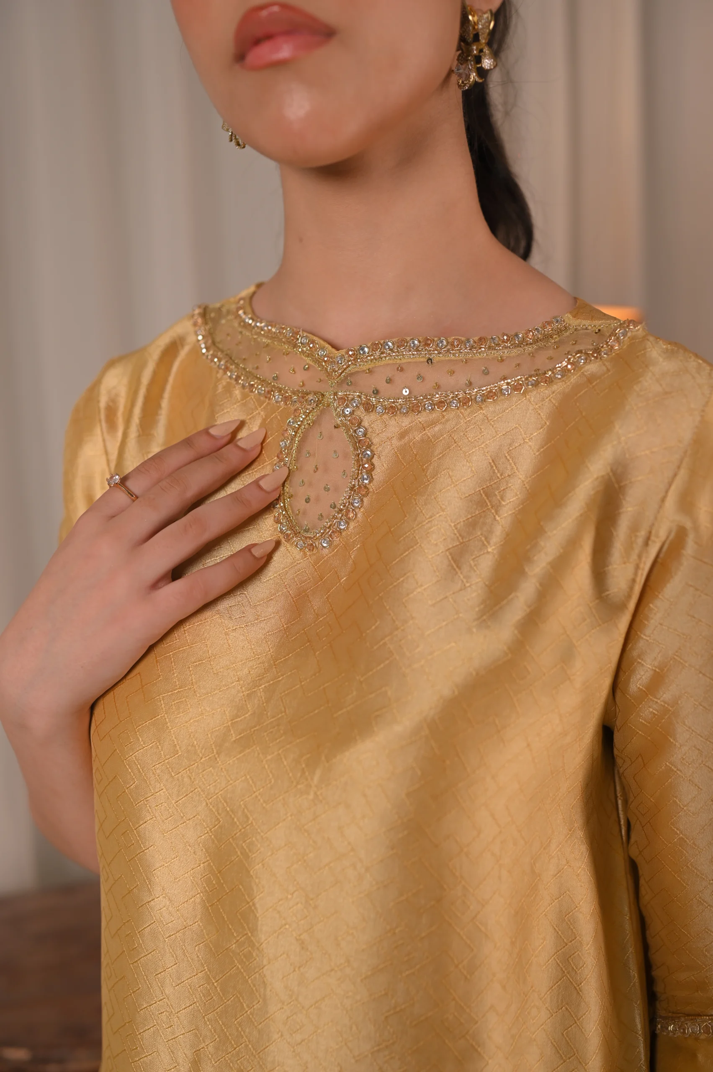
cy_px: 536
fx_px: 1041
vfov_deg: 54.5
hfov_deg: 37.8
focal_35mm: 35
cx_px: 356
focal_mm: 35
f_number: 2.8
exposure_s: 1/100
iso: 160
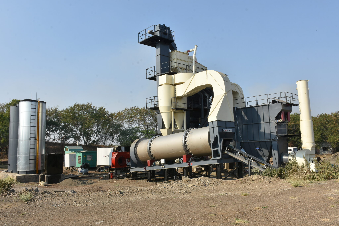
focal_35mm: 30
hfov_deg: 61.9
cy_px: 113
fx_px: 283
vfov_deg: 43.6
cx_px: 170
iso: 200
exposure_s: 1/125
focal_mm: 20
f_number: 14
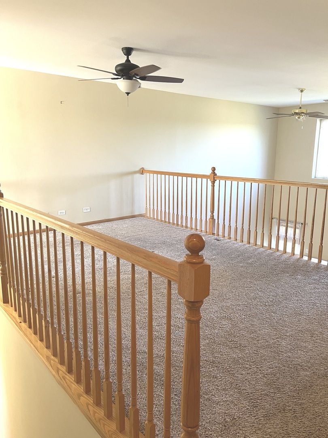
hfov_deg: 53.1
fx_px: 328
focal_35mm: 26
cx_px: 164
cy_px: 219
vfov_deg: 67.3
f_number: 1.6
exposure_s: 1/60
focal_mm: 5.1
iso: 160
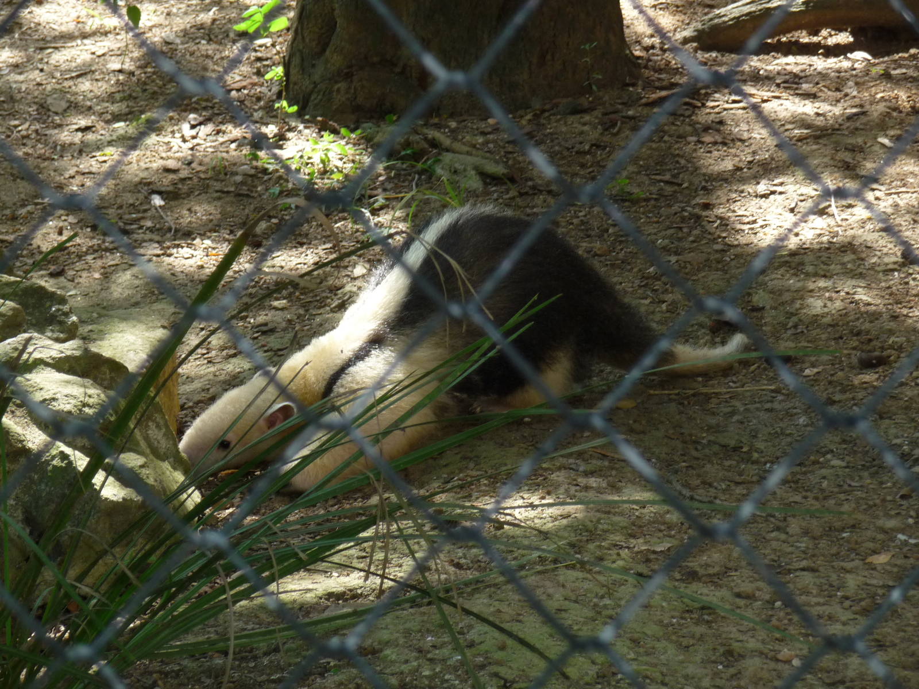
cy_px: 344
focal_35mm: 170
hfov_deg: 11.6
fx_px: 4513
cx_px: 460
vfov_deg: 8.7
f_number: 4.8
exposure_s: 1/50
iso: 160
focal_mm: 29.1
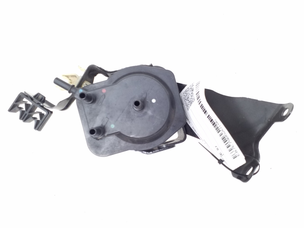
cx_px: 152
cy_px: 114
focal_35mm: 27
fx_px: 237
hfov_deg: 65.3
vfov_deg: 51.4
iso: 200
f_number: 1.9
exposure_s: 1/33
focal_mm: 3.6
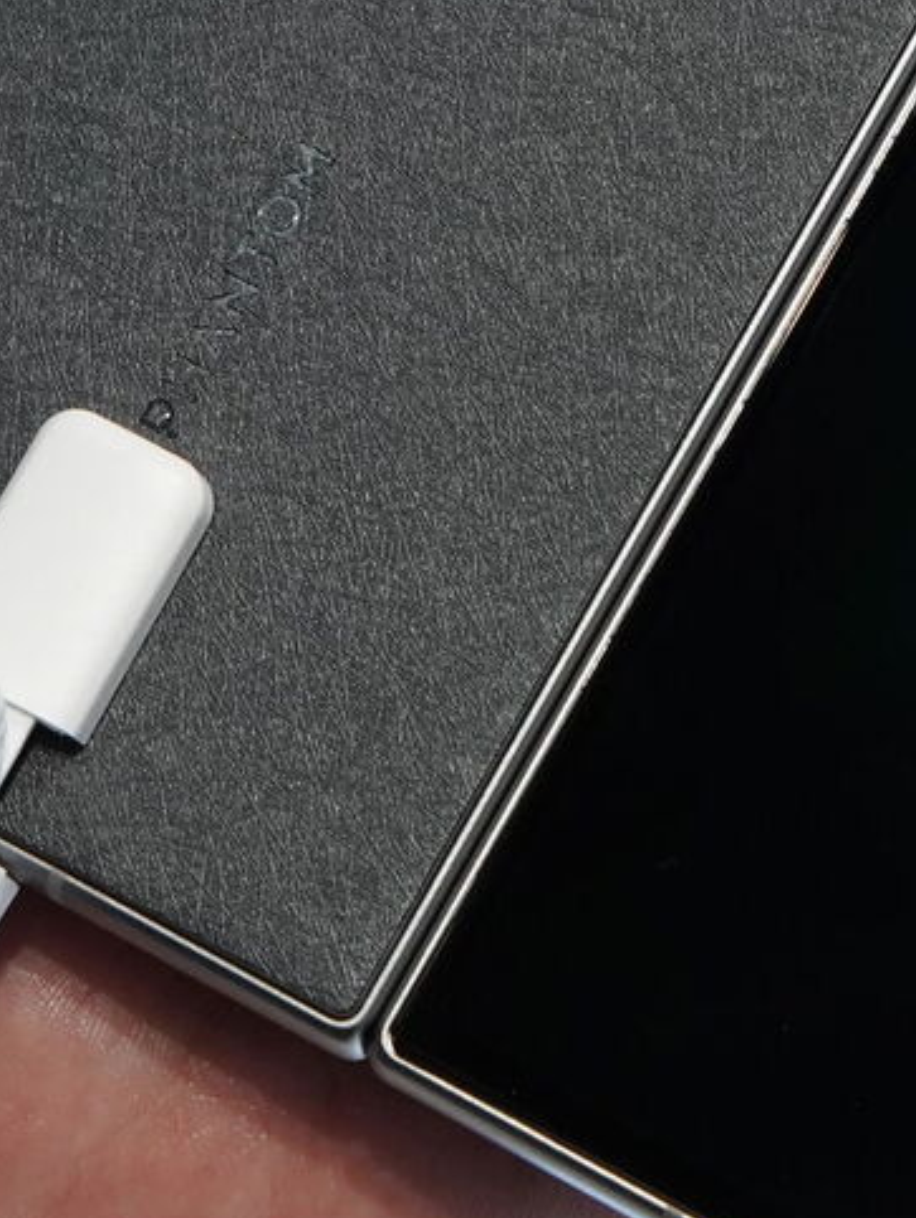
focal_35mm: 210
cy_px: 45
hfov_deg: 7.1
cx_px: 956
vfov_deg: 9.4
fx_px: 7399
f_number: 7.1
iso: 2500
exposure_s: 1/160
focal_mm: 55
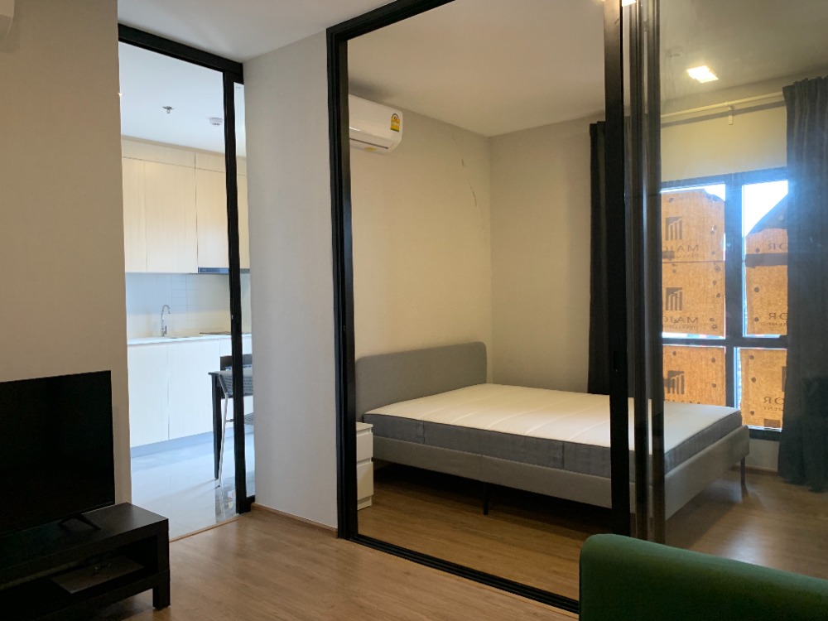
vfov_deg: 53.1
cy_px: 310
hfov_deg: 67.3
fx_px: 622
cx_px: 414
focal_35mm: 26
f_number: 1.8
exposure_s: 1/60
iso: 250
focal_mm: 4.25
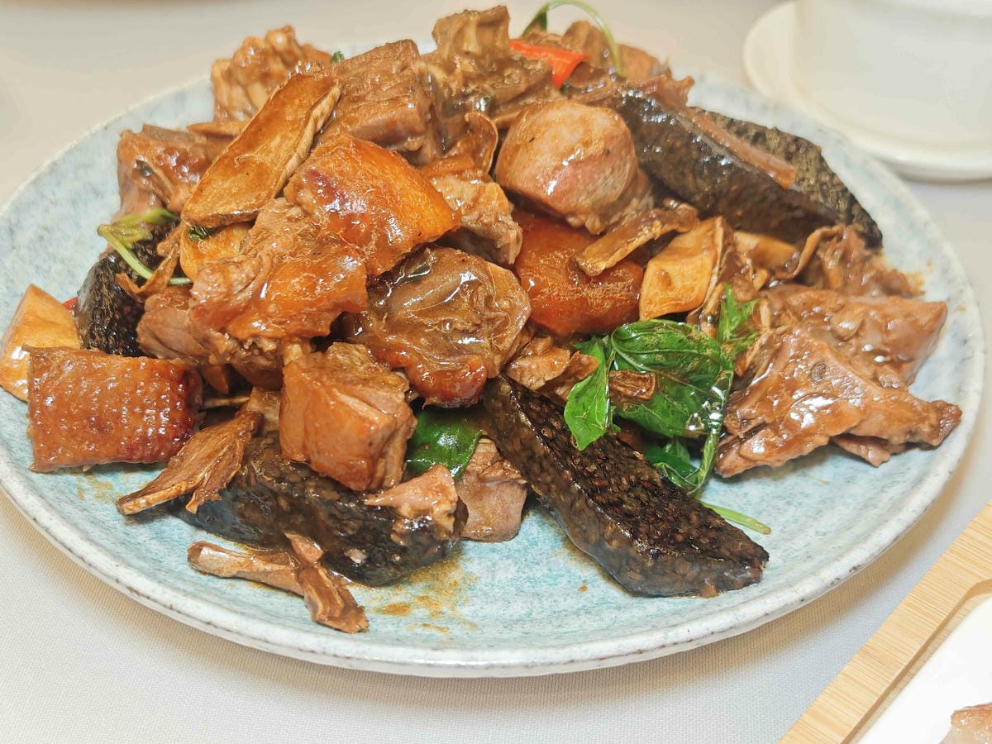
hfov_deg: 41.2
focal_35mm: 46
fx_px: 1318
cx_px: 496
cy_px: 372
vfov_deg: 31.5
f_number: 2
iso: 285
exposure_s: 1/120
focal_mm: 8.72
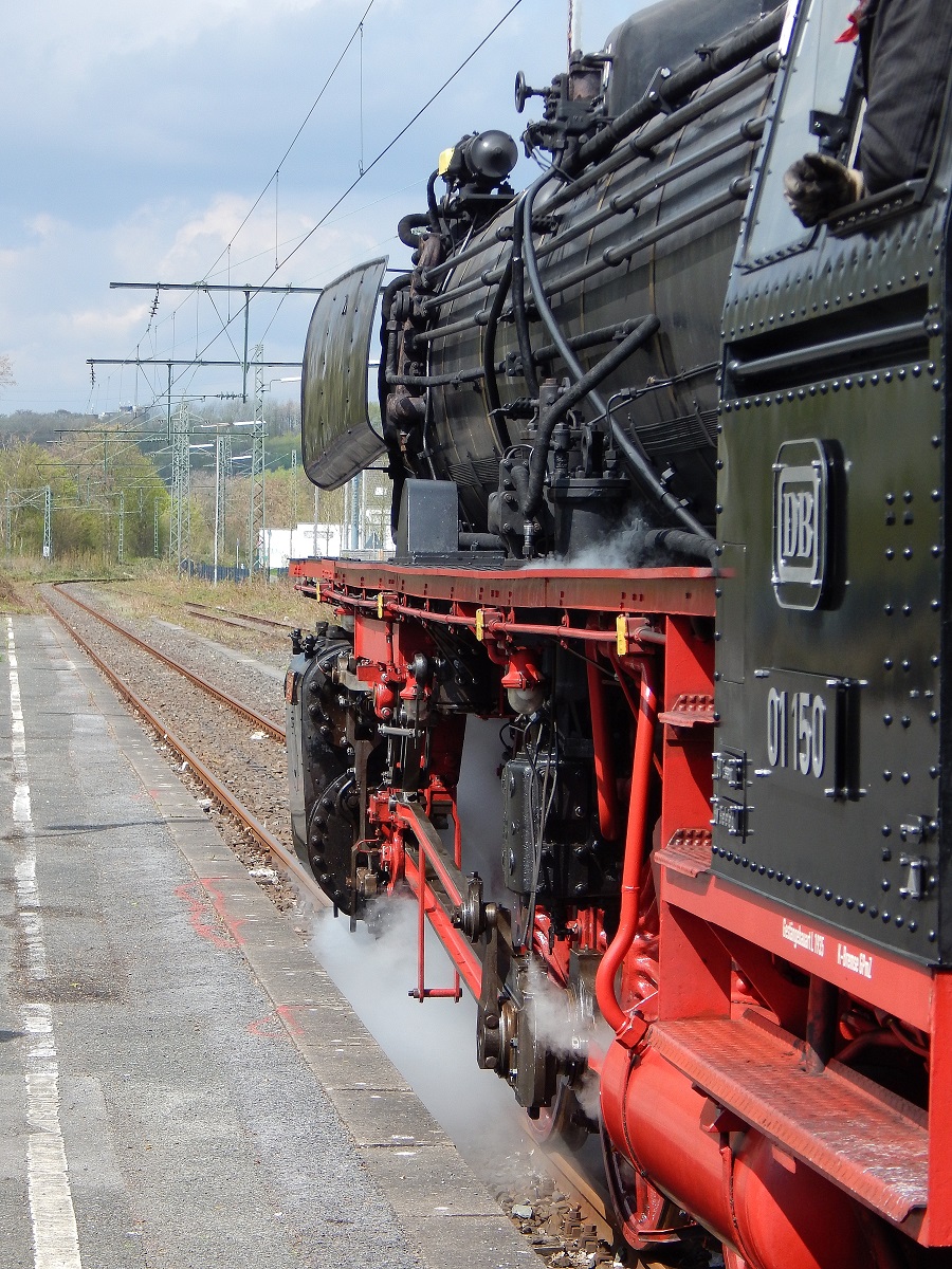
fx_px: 3814
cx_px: 476
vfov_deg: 18.9
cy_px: 634
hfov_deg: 14.2
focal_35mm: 104
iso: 125
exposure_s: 1/640
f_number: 4.5
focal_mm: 18.7
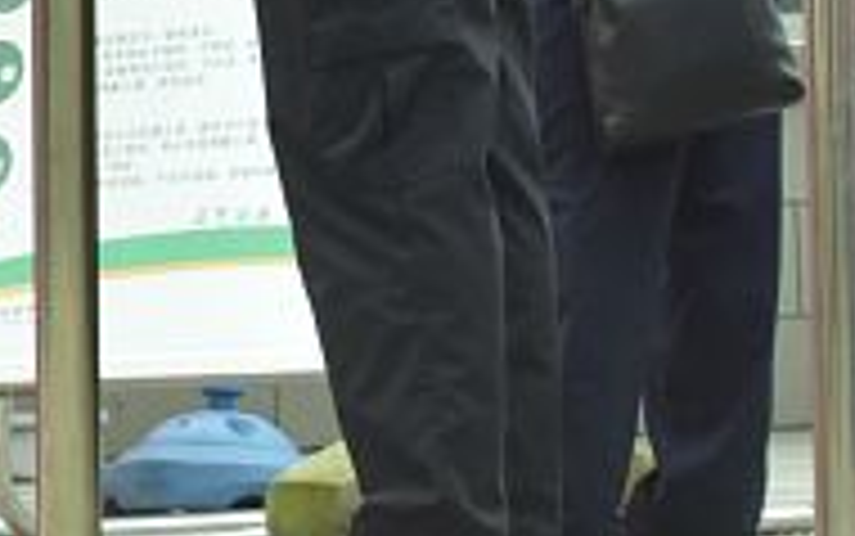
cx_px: -1310
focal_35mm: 645
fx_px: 15038
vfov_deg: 2.0
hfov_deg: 3.2
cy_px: -682
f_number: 20
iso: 1000
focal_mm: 100
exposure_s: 1/200
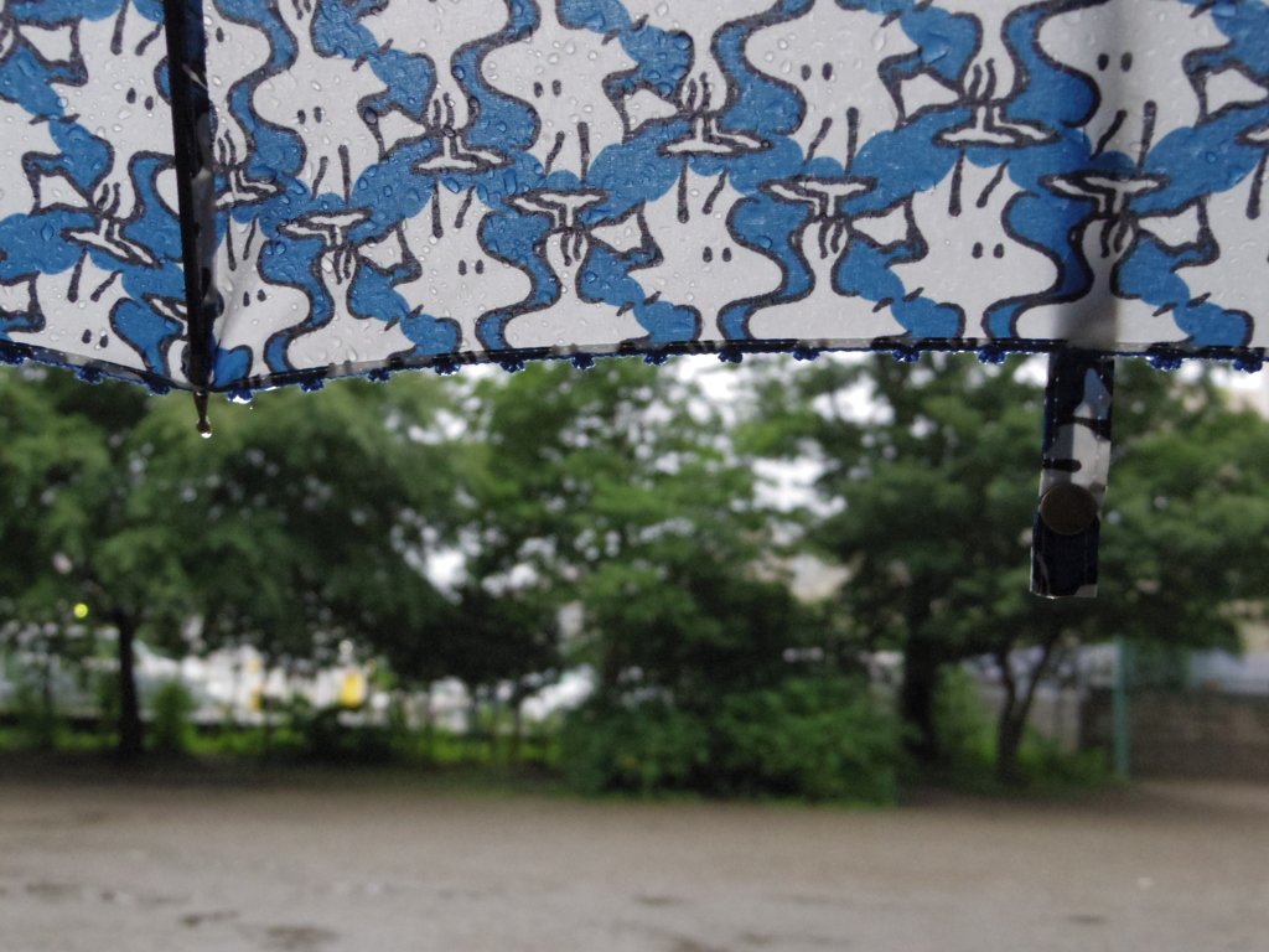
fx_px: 1650
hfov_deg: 42.1
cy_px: 476
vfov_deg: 32.2
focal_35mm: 45
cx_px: 634
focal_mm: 8.2
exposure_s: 1/60
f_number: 3.2
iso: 1250
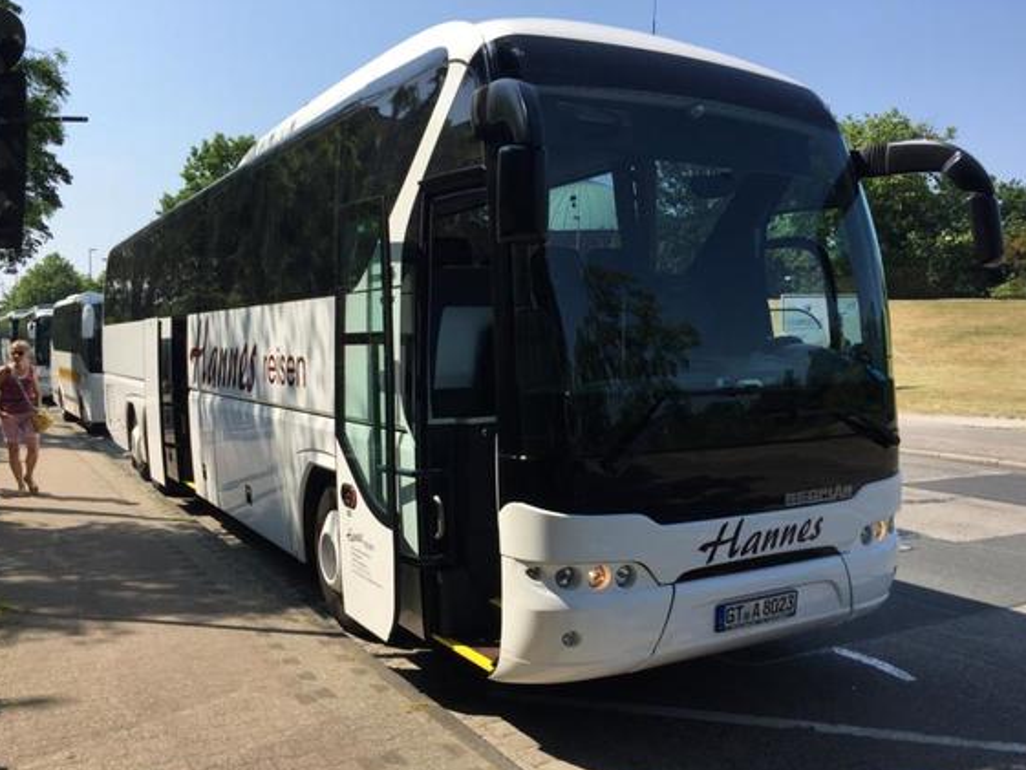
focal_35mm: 30
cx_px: 519
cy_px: 392
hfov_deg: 60.0
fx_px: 889
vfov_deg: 46.8
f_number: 2.2
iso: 32
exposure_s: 1/1522
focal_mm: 4.15
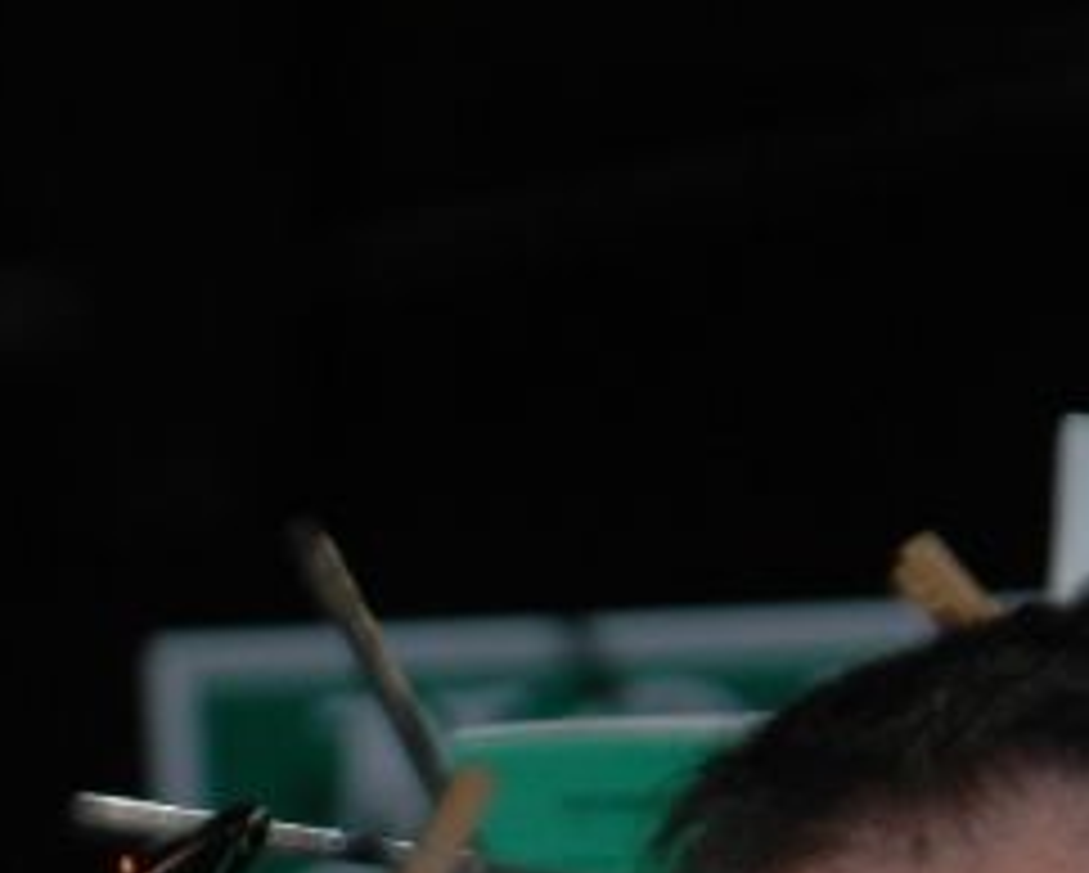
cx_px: 832
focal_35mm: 713
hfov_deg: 2.7
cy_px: 2259
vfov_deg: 2.2
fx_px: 22999
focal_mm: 120
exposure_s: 1/60
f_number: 6
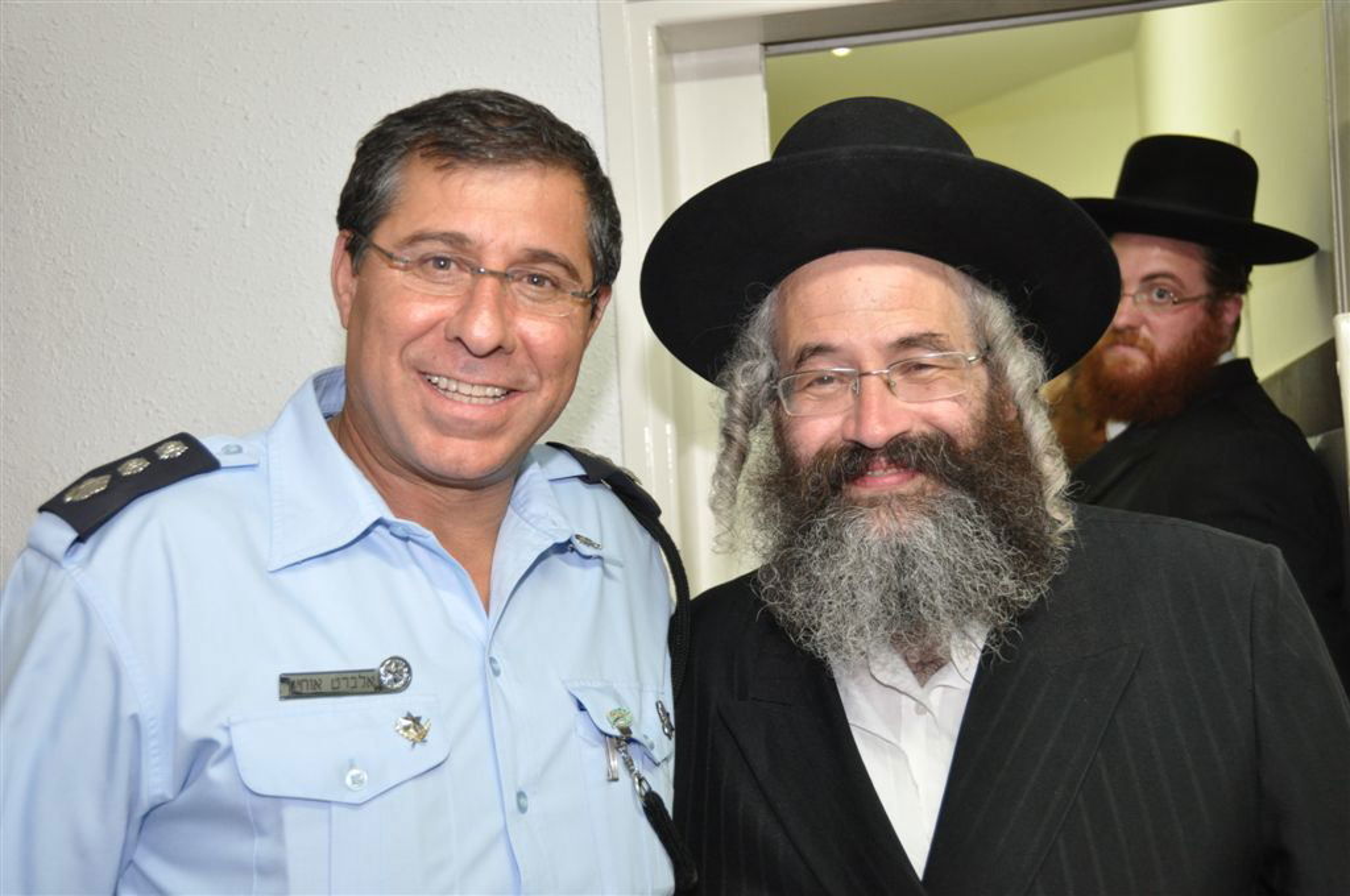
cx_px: 675
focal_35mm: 46
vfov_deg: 28.9
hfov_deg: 42.4
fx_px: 1742
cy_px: 448
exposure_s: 1/60
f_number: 4
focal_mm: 31
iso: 800
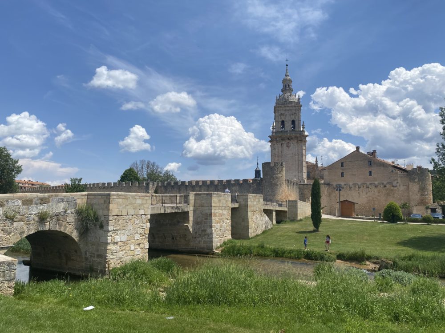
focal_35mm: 26
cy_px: 166
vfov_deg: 53.1
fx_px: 334
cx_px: 222
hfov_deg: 67.3
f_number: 1.8
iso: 32
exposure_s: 1/4444
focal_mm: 4.25
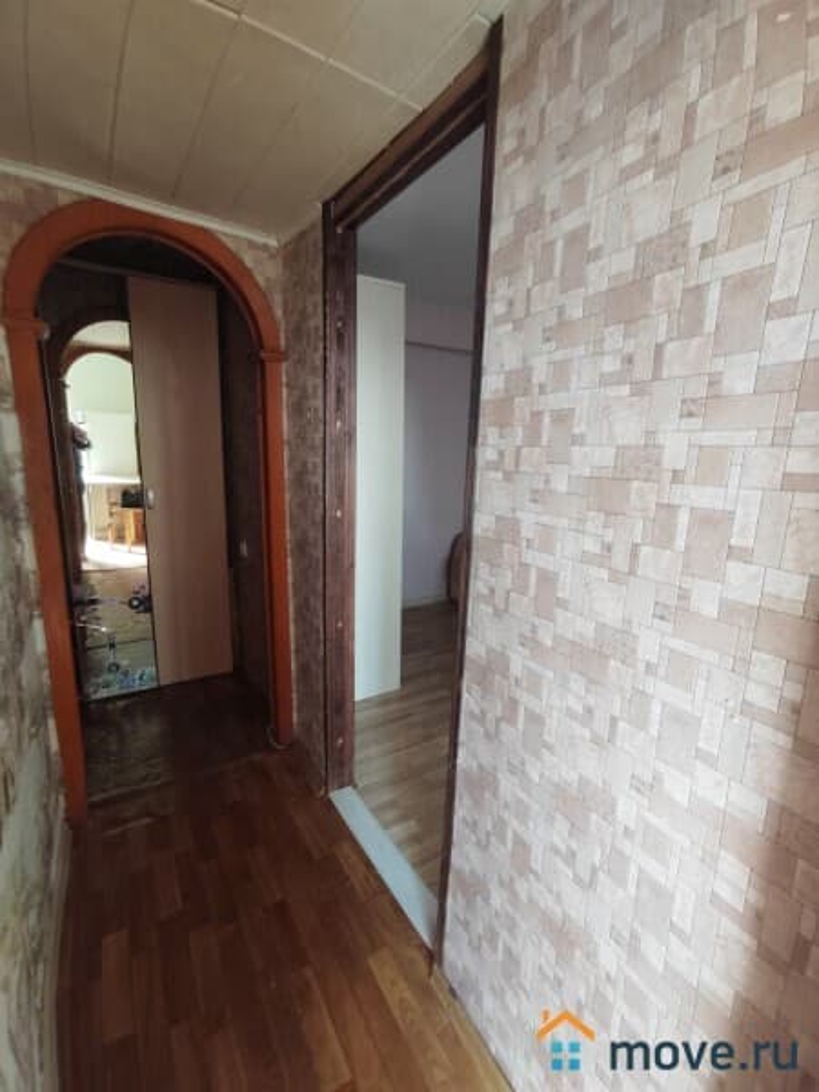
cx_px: 410
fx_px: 505
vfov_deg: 94.5
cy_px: 546
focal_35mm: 16
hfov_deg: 78.1
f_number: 2.2
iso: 189
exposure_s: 1/25
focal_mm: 1.68
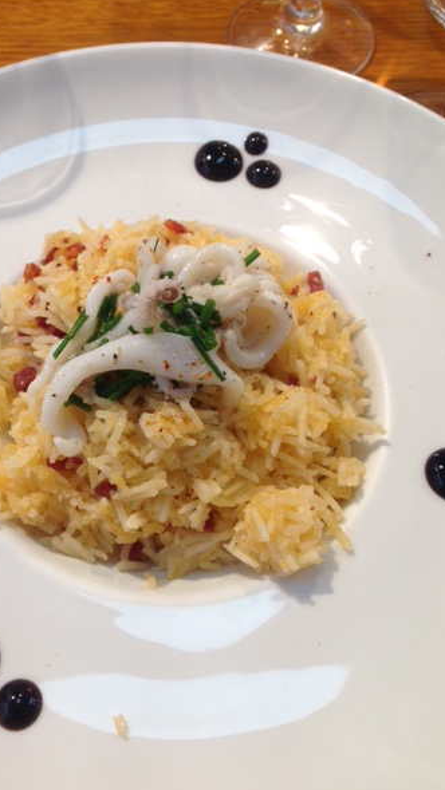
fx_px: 818
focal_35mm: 39
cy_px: 382
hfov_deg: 30.3
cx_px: 173
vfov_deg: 51.6
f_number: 2.4
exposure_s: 1/24
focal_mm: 4.12
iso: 50
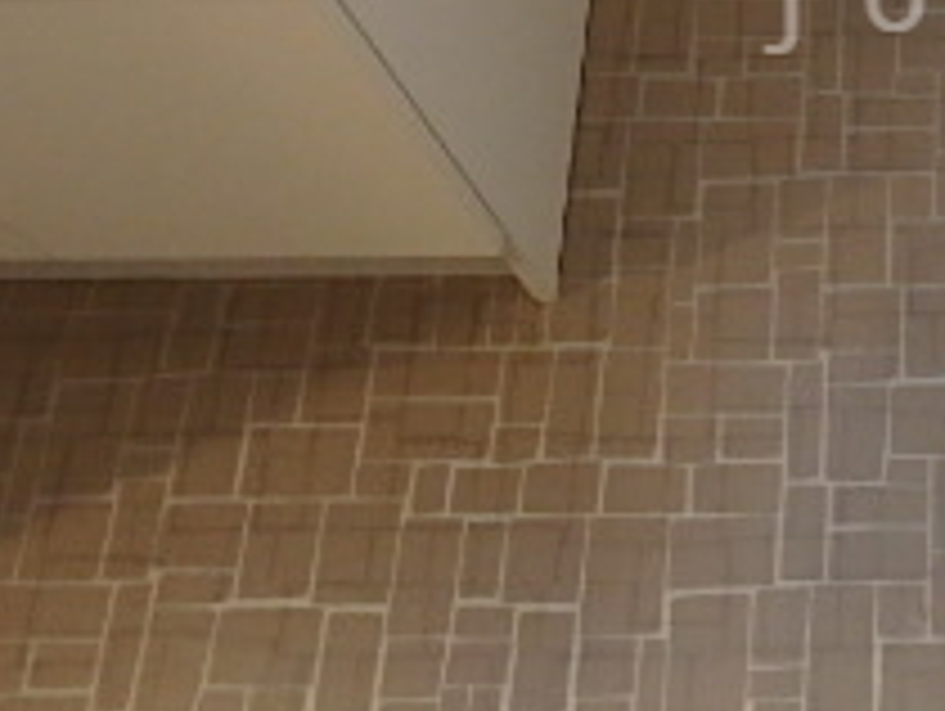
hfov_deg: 27.4
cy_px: 0
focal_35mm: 64
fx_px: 1749
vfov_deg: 22.1
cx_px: 1071
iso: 500
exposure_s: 1/30
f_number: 3.5
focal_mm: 3.7
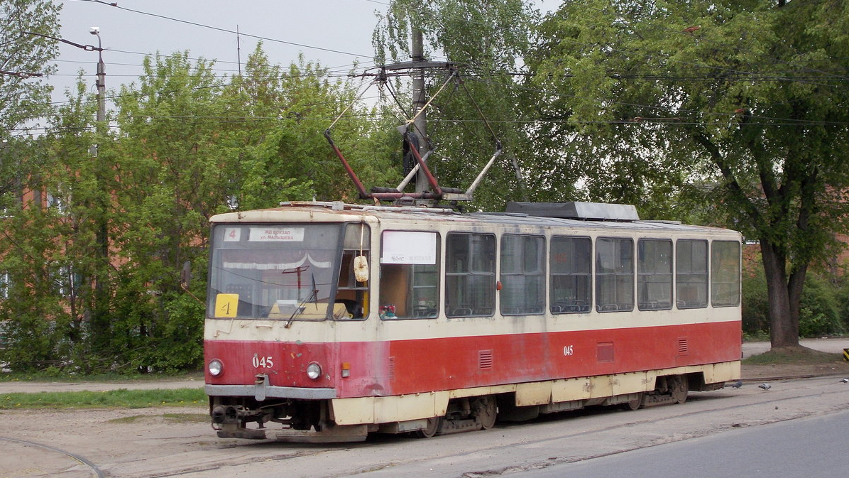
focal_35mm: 94
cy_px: 162
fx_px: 2116
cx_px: 424
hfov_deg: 22.7
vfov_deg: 12.9
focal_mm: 15.4
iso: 100
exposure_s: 1/60
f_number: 6.3
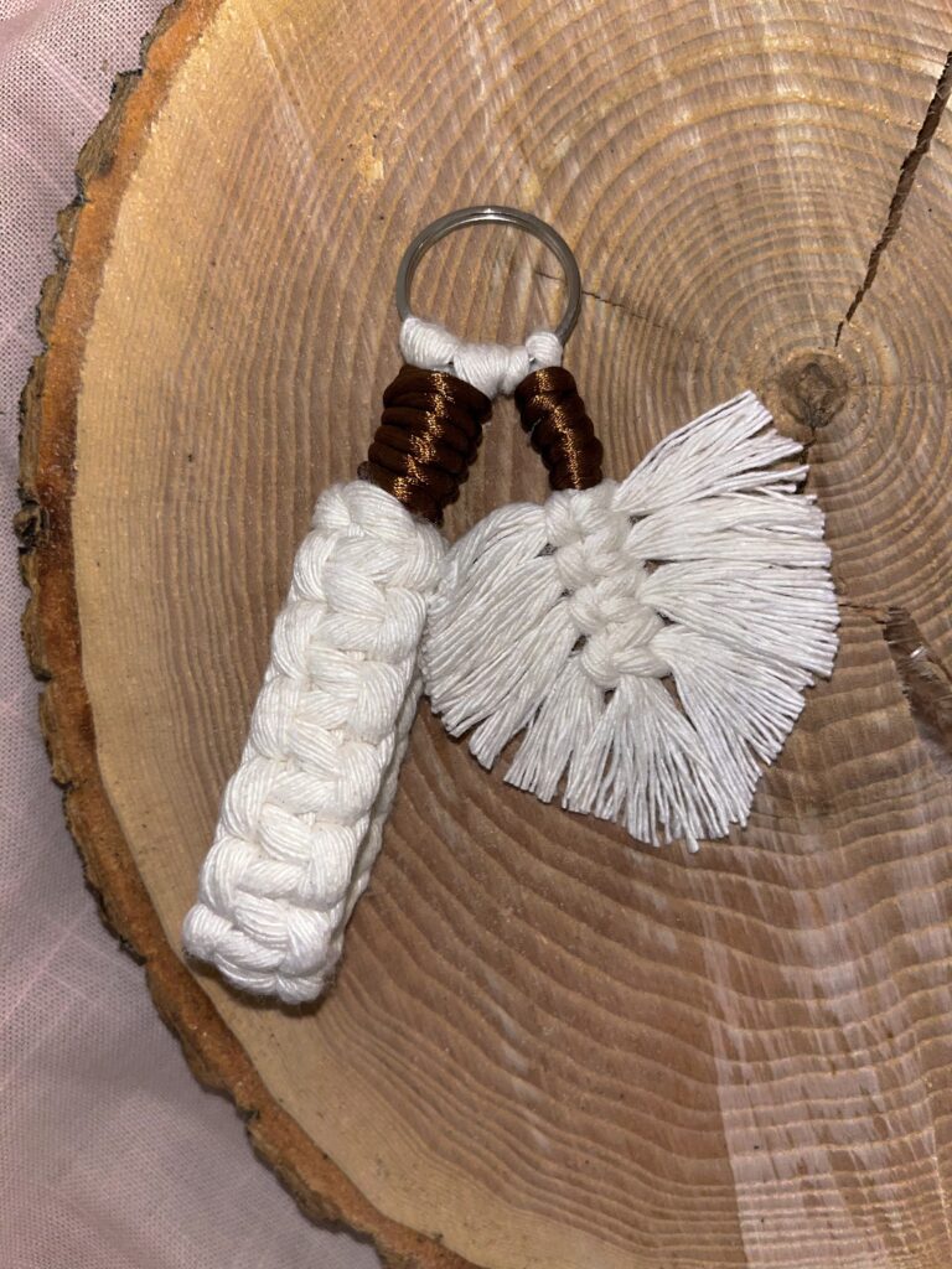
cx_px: 476
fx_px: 953
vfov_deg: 67.3
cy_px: 634
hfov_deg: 53.1
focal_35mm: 26
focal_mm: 5.1
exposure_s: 1/50
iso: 32
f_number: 1.6
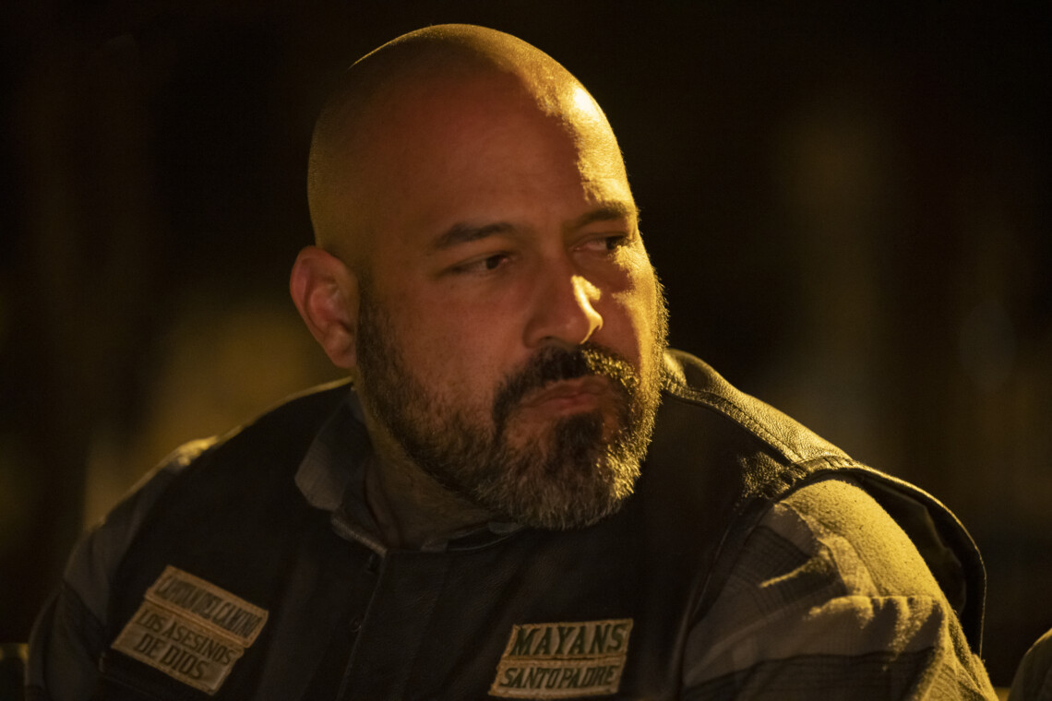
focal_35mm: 150
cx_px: 526
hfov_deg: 13.7
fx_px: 4383
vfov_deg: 9.1
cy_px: 350
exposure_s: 1/80
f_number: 2.8
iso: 5000
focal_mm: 150
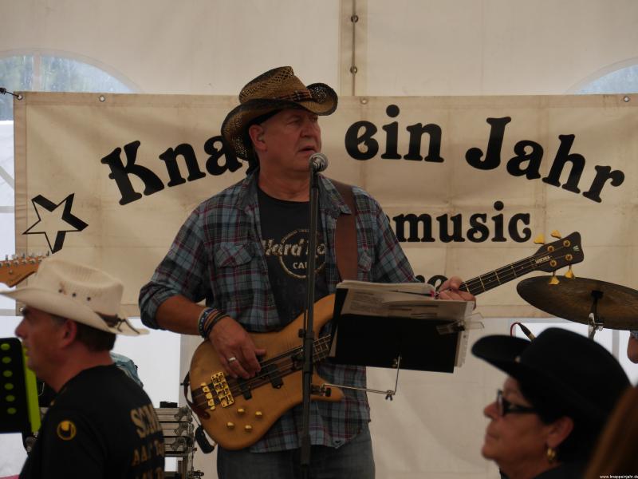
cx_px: 319
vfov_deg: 8.2
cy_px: 240
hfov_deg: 10.9
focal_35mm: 182
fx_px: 3354
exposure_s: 1/250
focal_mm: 91
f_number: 5.8
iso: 200
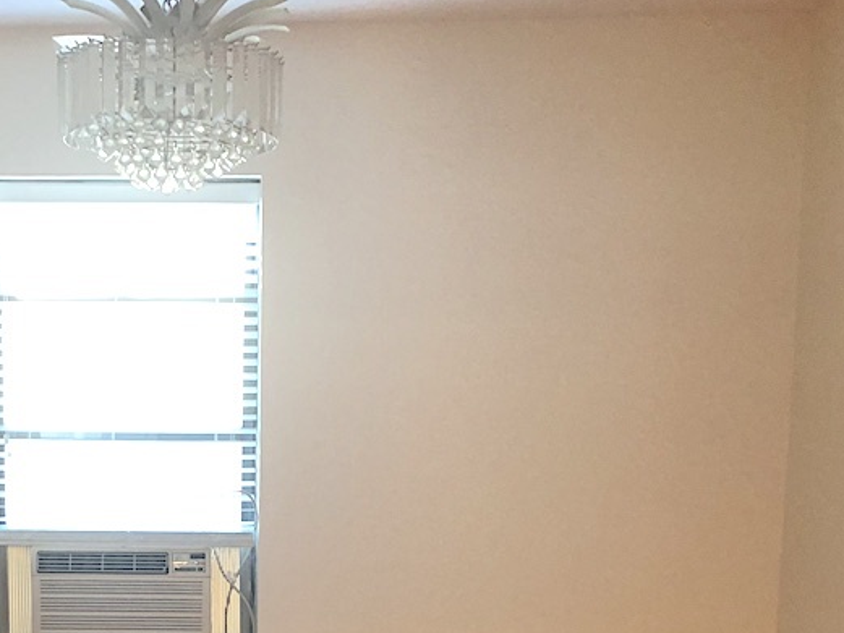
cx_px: 156
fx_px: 1390
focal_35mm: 57
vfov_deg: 24.6
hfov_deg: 32.7
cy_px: 612
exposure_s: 1/60
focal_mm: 3.99
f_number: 1.8
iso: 250
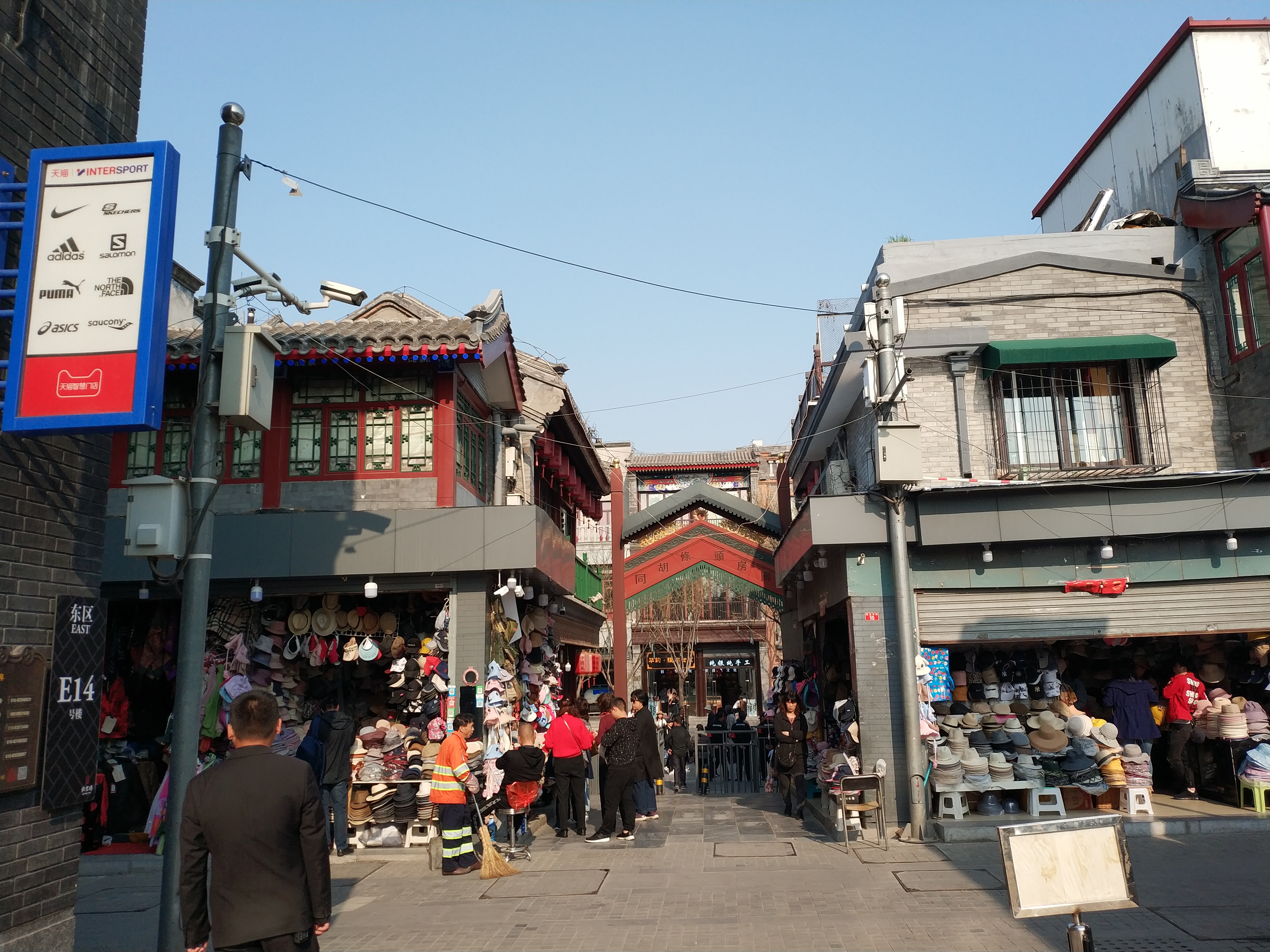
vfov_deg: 44.2
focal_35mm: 32
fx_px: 1174
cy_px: 476
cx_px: 635
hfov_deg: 56.8
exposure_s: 1/1013
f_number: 2
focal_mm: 4.5
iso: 100
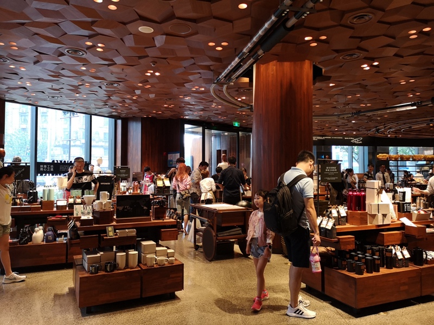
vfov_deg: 51.4
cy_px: 162
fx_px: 339
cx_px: 217
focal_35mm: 27
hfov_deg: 65.3
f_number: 1.8
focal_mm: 3.95
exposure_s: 1/50
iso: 400
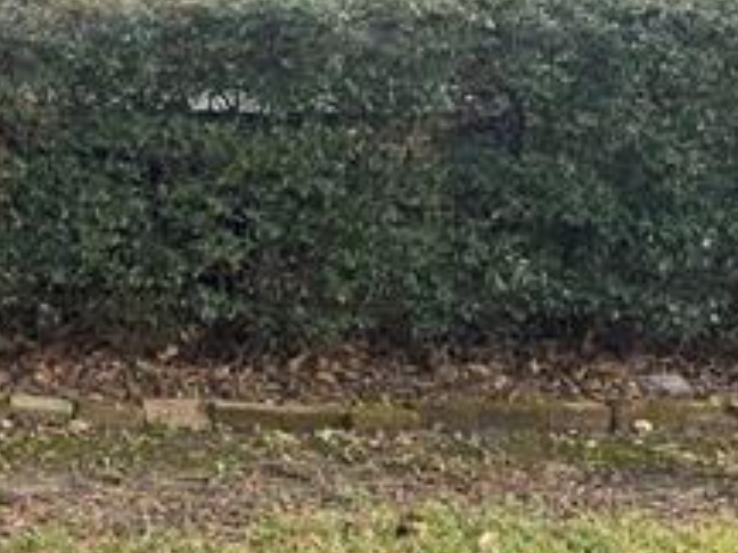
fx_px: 1514
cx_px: -232
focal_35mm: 71
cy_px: 55
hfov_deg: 23.9
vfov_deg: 20.3
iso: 80
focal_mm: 6.76
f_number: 1.78
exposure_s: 1/470
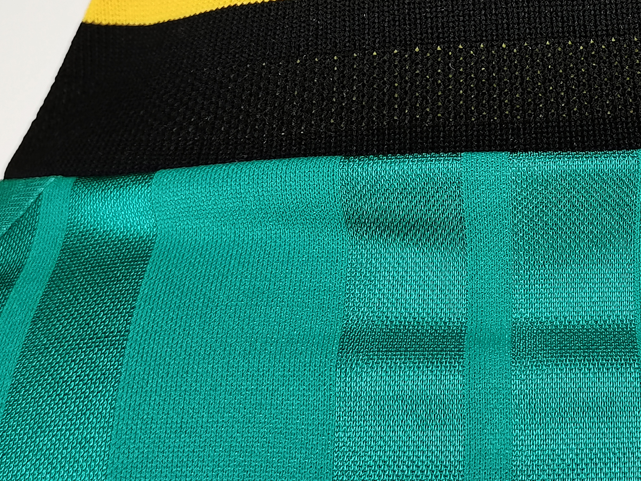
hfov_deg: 22.3
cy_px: -11
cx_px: 568
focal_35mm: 86
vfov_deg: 16.8
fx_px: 1592
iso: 160
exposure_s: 1/50
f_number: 1.8
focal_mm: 5.58
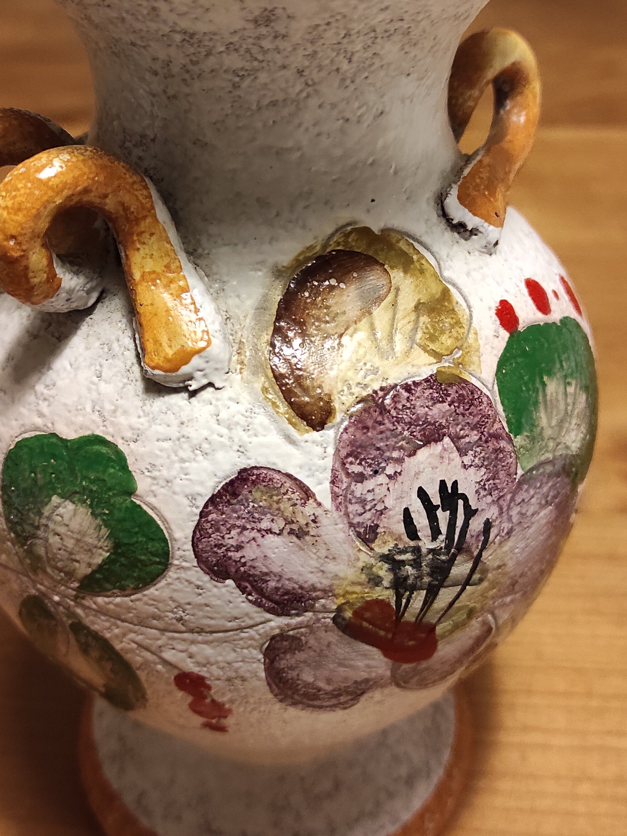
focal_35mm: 43
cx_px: 316
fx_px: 1038
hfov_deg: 33.6
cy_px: 338
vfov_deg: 43.6
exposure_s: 1/33
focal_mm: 5.43
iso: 1125
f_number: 1.89
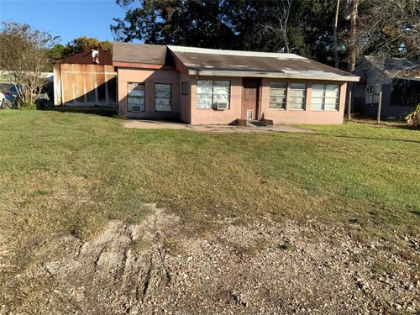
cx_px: 210
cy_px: 158
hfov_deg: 61.7
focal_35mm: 29
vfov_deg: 48.2
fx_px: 352
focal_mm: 3
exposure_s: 1/1675
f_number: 1.8
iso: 16
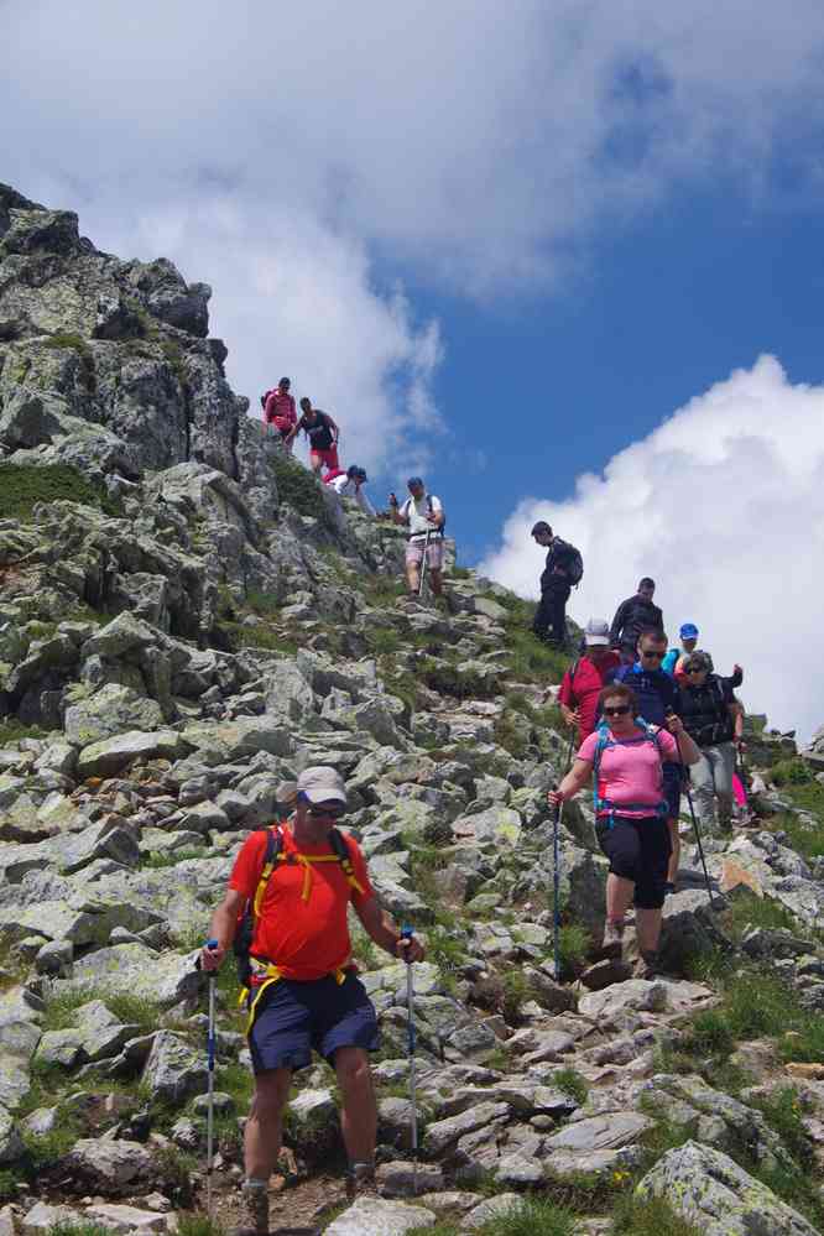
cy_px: 618
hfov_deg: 16.6
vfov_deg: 24.6
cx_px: 412
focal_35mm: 82
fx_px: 2832
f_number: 11
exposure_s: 1/160
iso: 200
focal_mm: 55
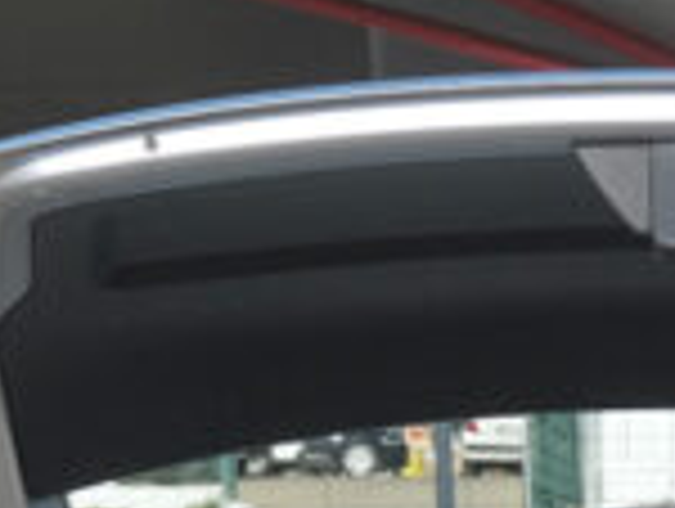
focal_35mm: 249
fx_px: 4863
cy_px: 1346
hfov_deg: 7.9
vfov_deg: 5.7
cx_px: 711
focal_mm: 25.6
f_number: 9
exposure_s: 1/320
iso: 160
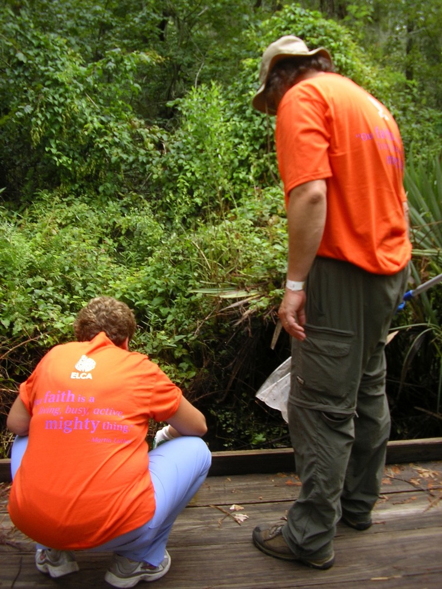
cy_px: 294
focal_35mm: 38
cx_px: 221
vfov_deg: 49.0
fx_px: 647
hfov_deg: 37.7
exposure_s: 1/160
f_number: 2.9
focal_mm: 5.8
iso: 50
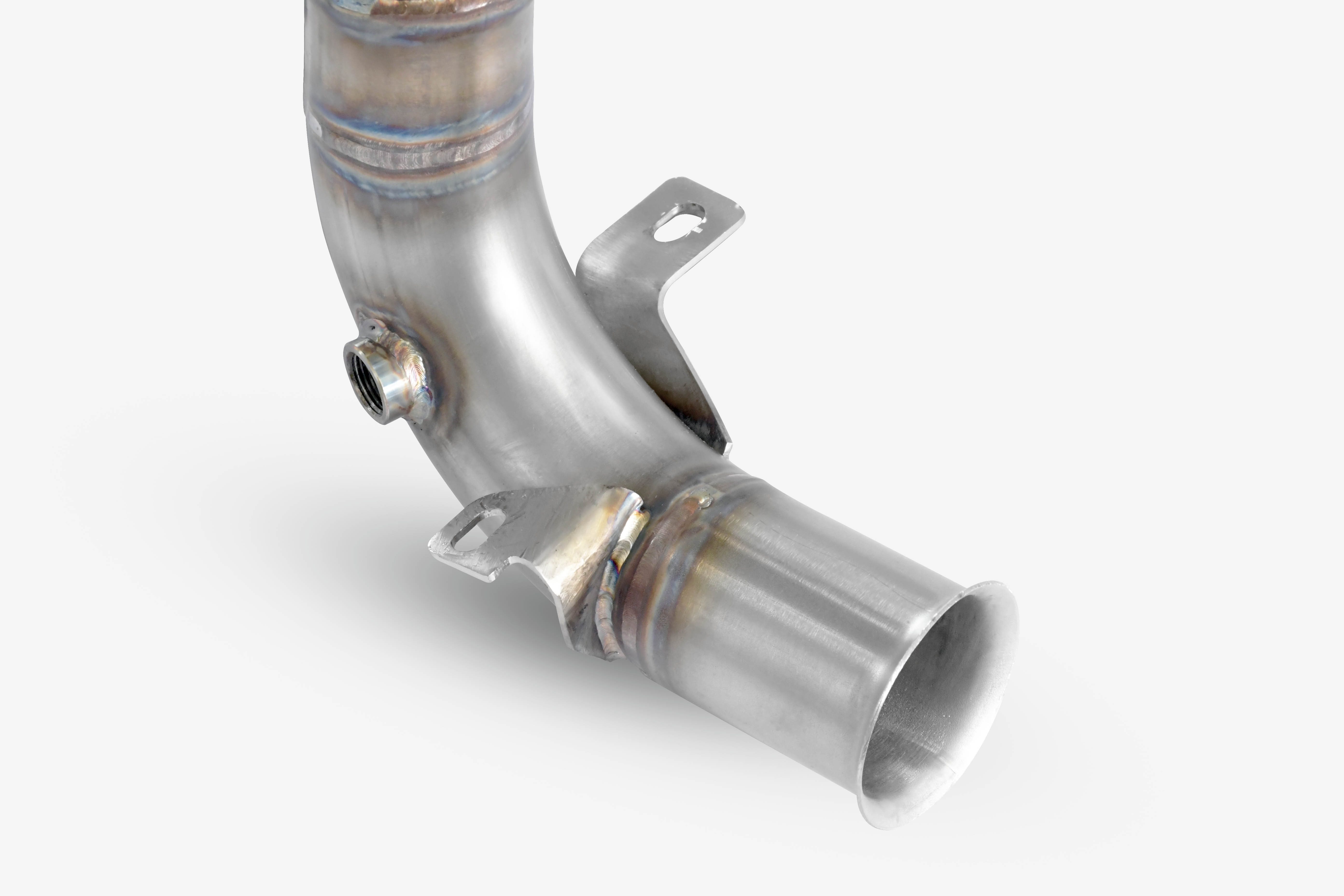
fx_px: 3696
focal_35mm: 99
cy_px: 448
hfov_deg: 20.6
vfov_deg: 13.8
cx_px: 672
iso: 2000
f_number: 11
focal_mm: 66
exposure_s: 1/200
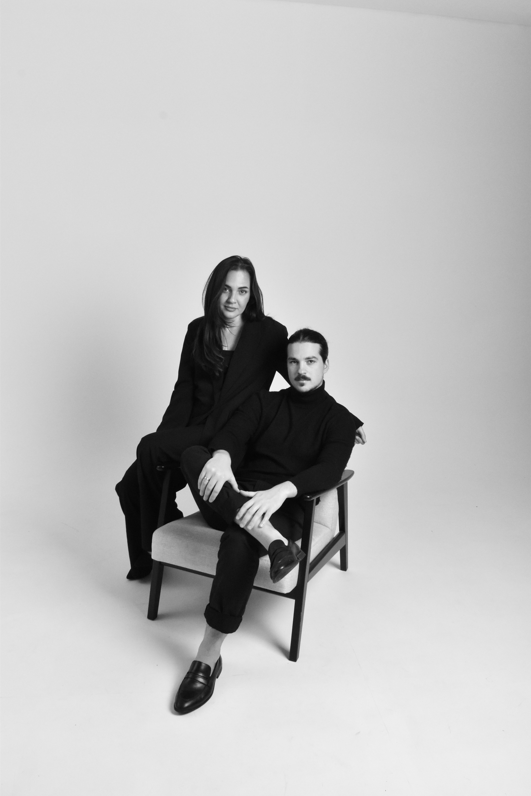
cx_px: 266
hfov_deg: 43.6
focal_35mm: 30
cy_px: 398
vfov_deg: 61.9
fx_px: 664
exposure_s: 1/100
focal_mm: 20
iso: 3200
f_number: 14
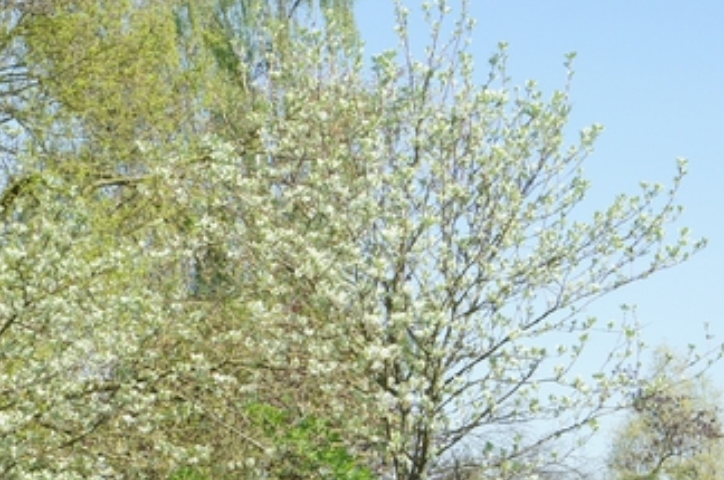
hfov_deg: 16.3
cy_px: 426
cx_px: 112
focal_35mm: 125
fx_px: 2509
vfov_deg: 10.9
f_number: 11
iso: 200
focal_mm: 45
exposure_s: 1/125
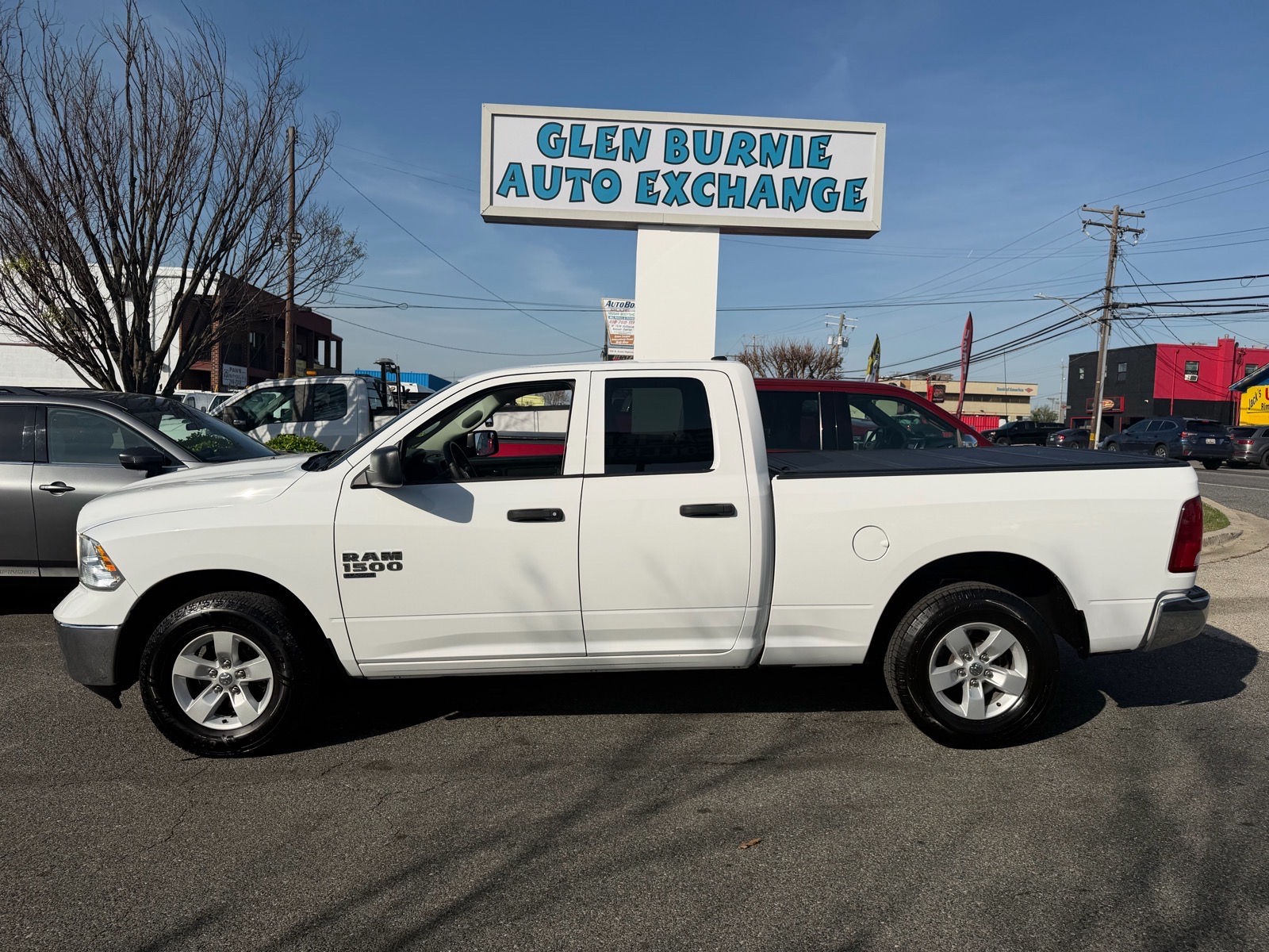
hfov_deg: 71.6
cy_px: 476
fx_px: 880
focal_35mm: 24
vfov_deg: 56.8
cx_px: 634
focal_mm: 6.76
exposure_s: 1/11905
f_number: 1.78
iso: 80
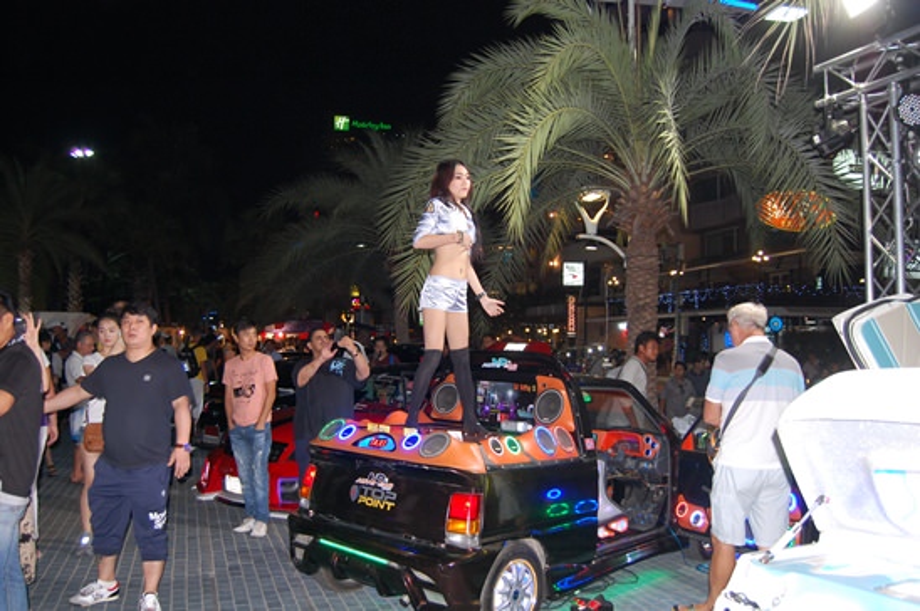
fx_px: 766
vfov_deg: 43.5
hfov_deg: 62.0
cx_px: 460
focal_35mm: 30
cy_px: 306
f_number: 3.8
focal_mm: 20
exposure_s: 1/60
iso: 450
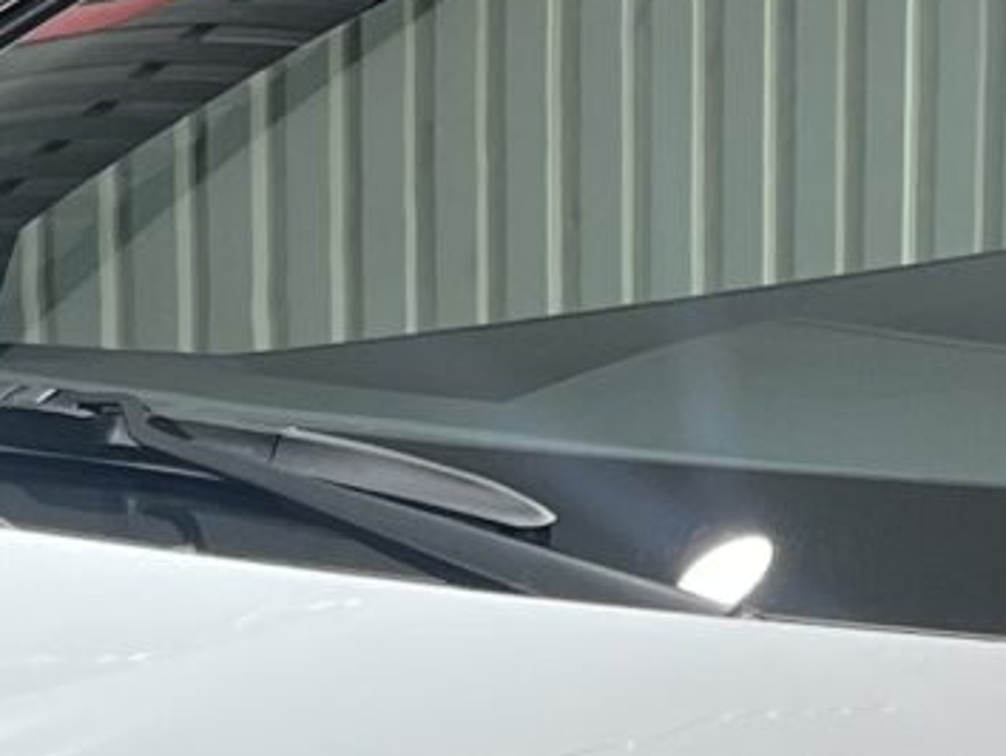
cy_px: 1458
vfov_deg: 7.6
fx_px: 5467
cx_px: 719
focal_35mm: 188
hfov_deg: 10.5
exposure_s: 1/100
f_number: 1.6
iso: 100
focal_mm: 5.1
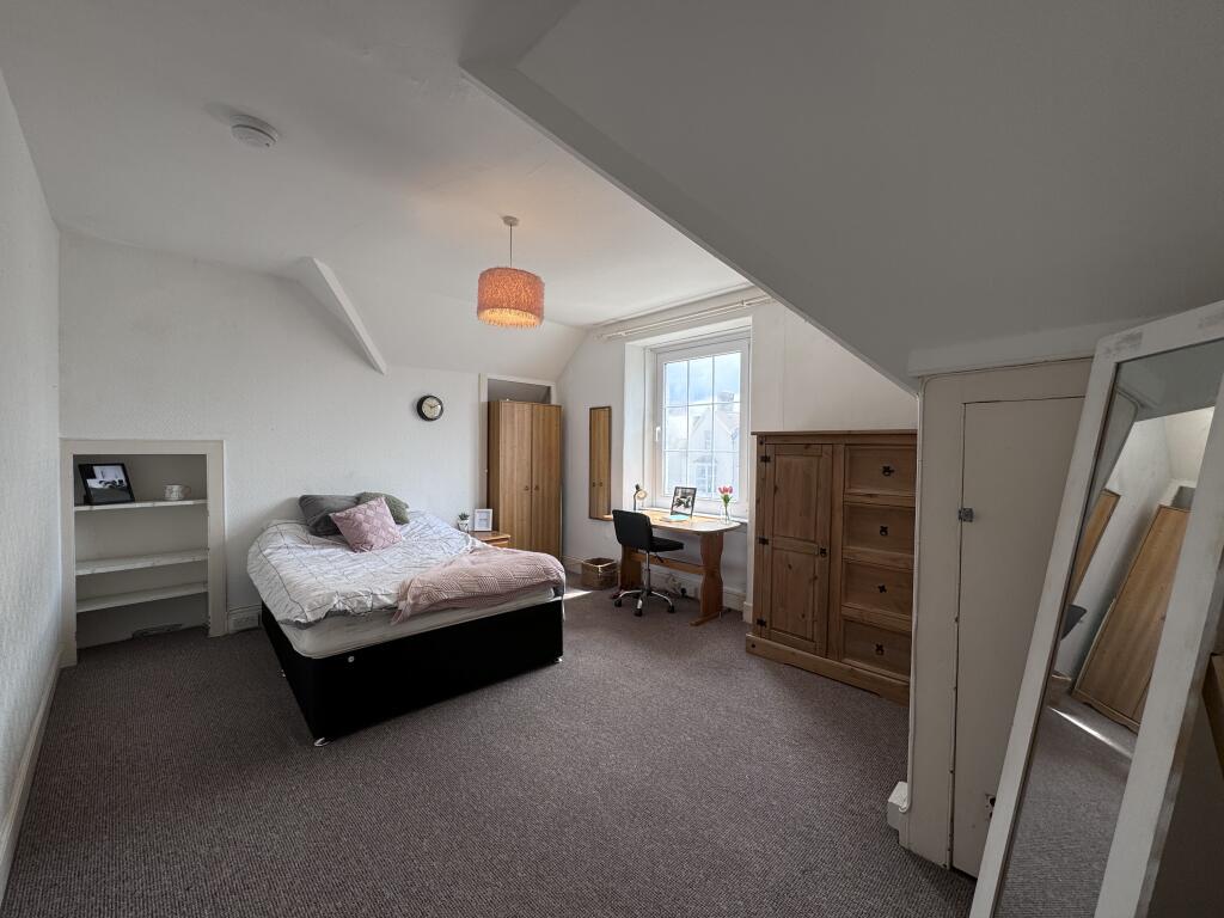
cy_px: 459
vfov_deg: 85.7
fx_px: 495
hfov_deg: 102.1
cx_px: 612
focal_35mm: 14
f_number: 2.2
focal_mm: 2.22
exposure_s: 1/144
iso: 40
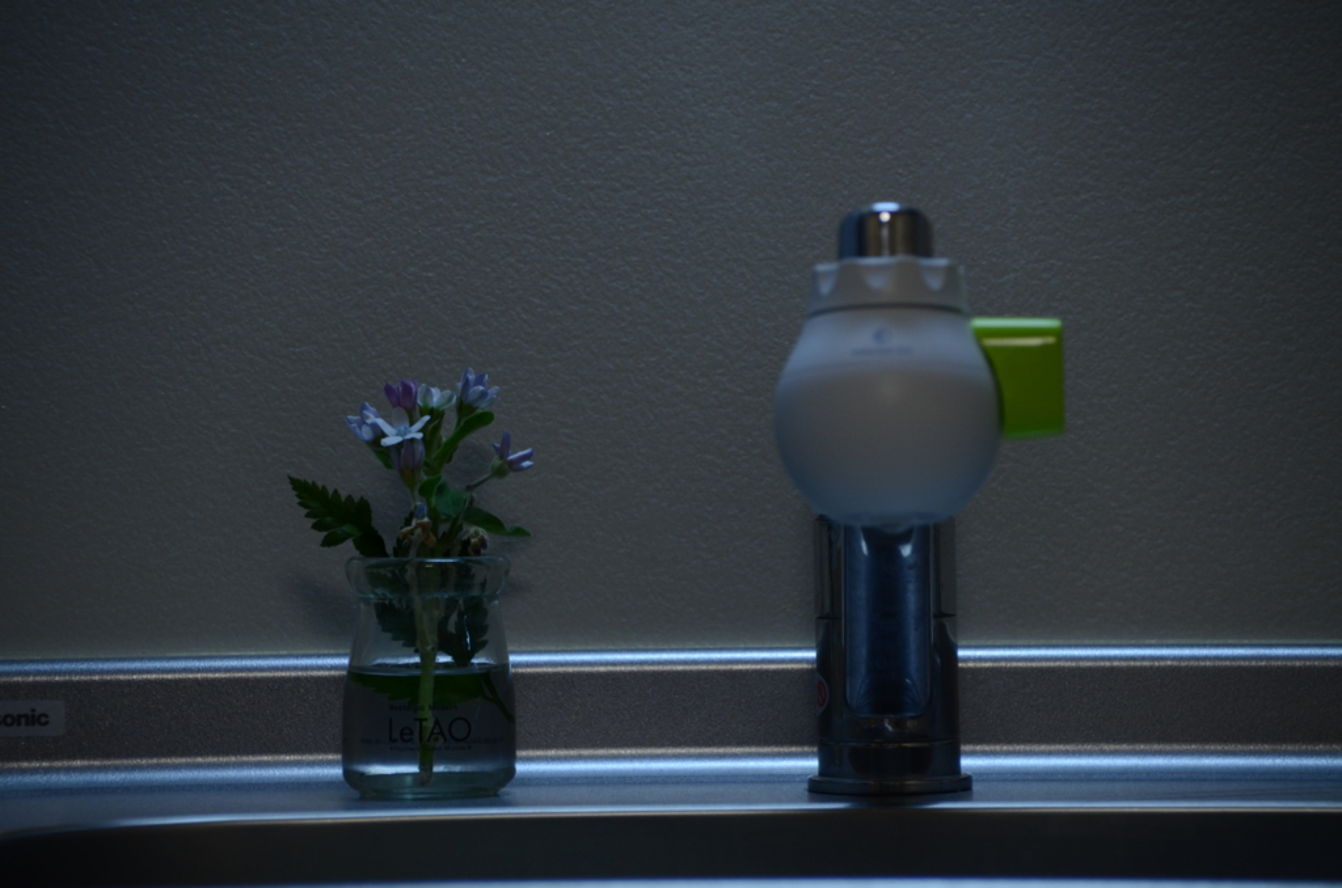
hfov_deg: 5.5
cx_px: 671
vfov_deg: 3.6
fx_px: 13949
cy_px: 444
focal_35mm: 375
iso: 400
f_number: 6.3
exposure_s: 1/20
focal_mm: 250
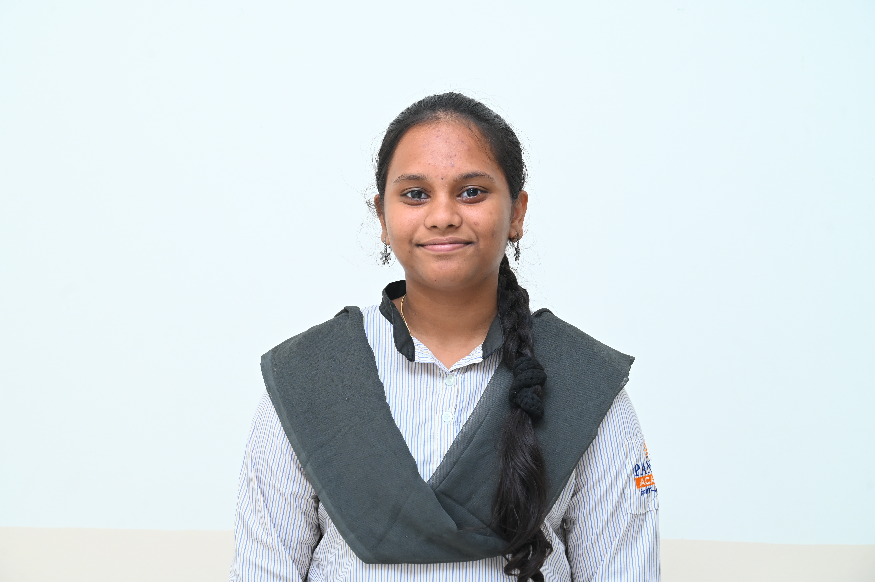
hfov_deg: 28.9
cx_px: 438
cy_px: 291
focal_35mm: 70
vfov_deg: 19.4
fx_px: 1700
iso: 800
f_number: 7.1
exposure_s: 1/200
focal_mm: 70
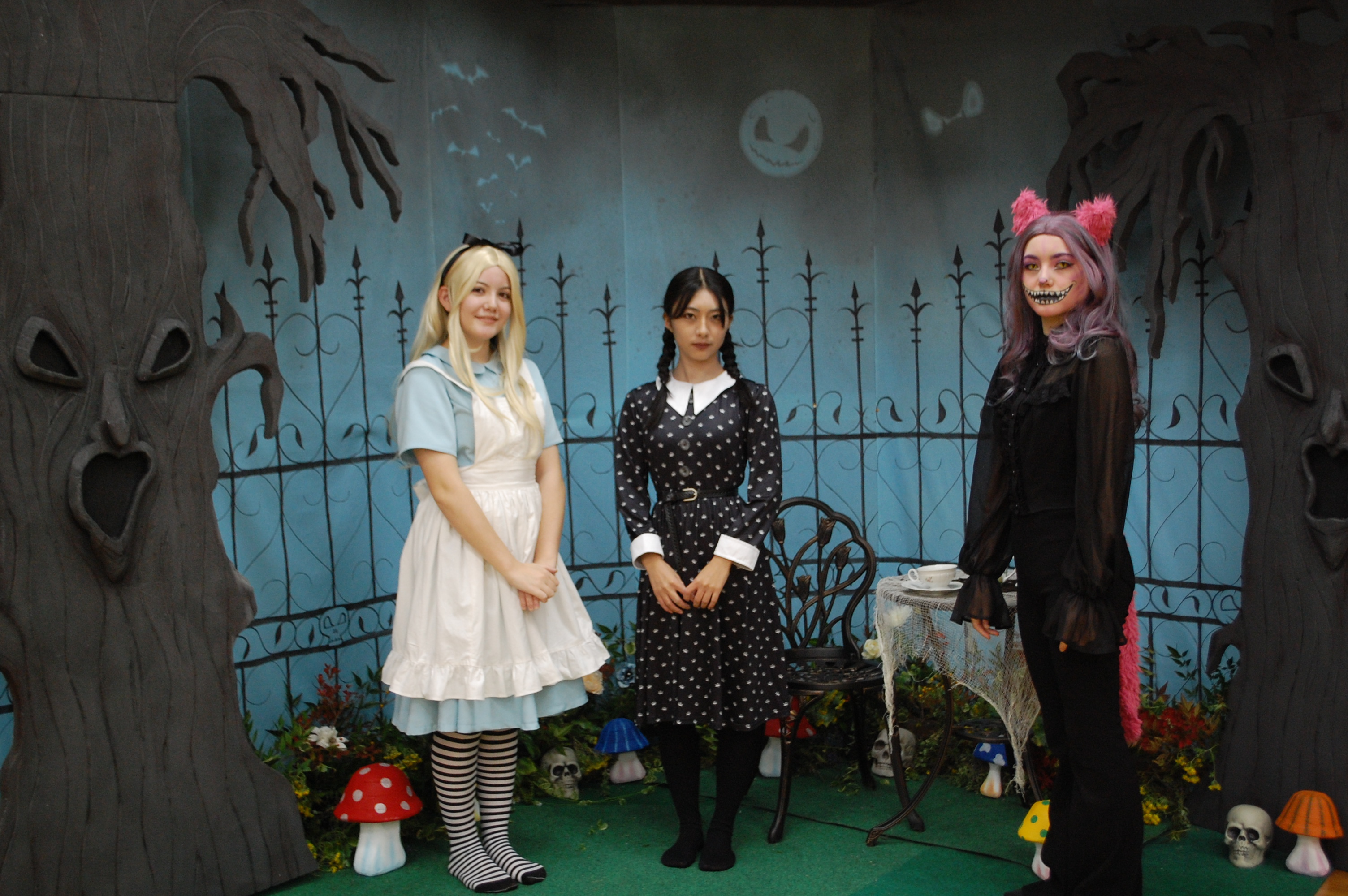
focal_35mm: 39
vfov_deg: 34.1
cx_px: 674
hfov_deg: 49.6
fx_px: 1459
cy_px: 448
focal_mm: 26
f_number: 4.5
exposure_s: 1/25
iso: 800
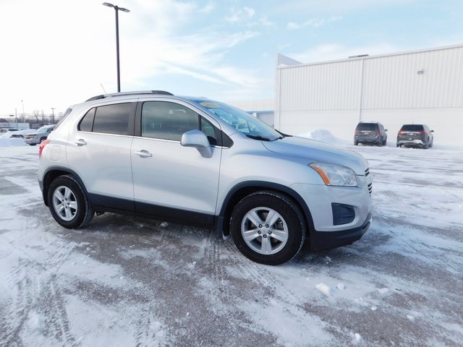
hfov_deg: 73.9
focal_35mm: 23
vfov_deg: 58.9
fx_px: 308
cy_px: 174
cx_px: 232
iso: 125
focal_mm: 4
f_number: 3
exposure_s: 1/1250
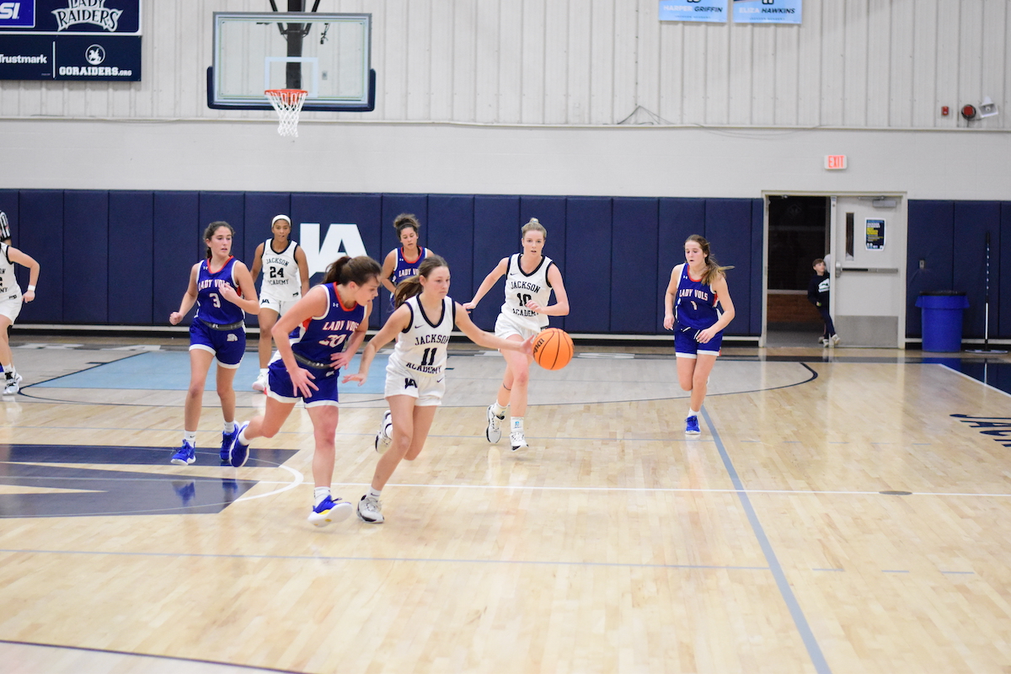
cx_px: 506
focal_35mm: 75
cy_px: 337
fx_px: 2106
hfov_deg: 27.0
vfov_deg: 18.2
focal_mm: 50
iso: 5000
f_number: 1.8
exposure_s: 1/1250
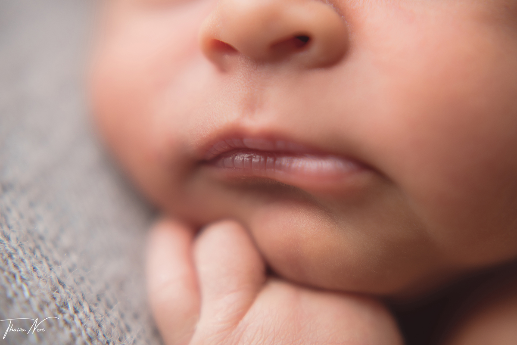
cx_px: 258
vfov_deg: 27.0
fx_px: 718
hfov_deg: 39.6
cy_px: 172
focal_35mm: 50
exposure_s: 1/160
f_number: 2.8
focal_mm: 50
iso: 250
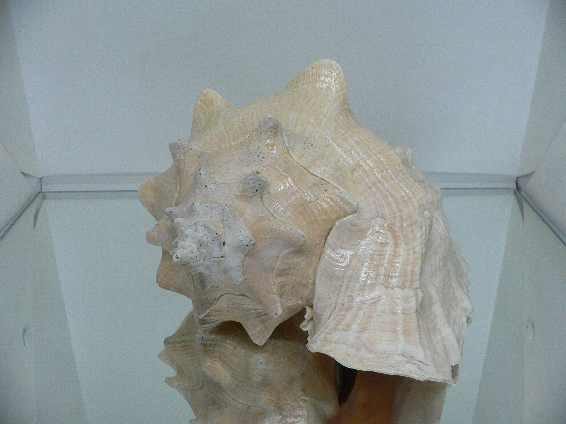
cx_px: 283
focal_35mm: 35
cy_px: 212
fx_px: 572
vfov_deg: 40.7
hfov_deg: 52.6
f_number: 2.8
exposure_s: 1/60
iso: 200
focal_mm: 4.6
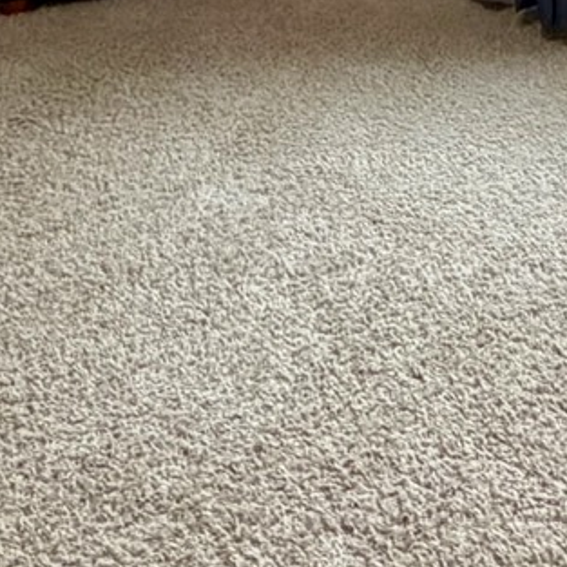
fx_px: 1501
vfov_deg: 17.0
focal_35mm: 81
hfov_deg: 21.3
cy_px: -493
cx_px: 366
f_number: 2.2
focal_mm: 2.22
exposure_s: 1/120
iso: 250
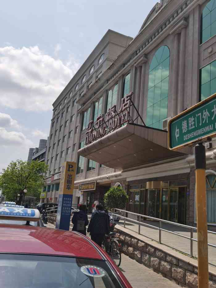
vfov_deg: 54.0
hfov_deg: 41.8
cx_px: 108
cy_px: 144
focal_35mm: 34
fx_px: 283
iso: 50
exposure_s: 1/10000
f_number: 1.6
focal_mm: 5.56
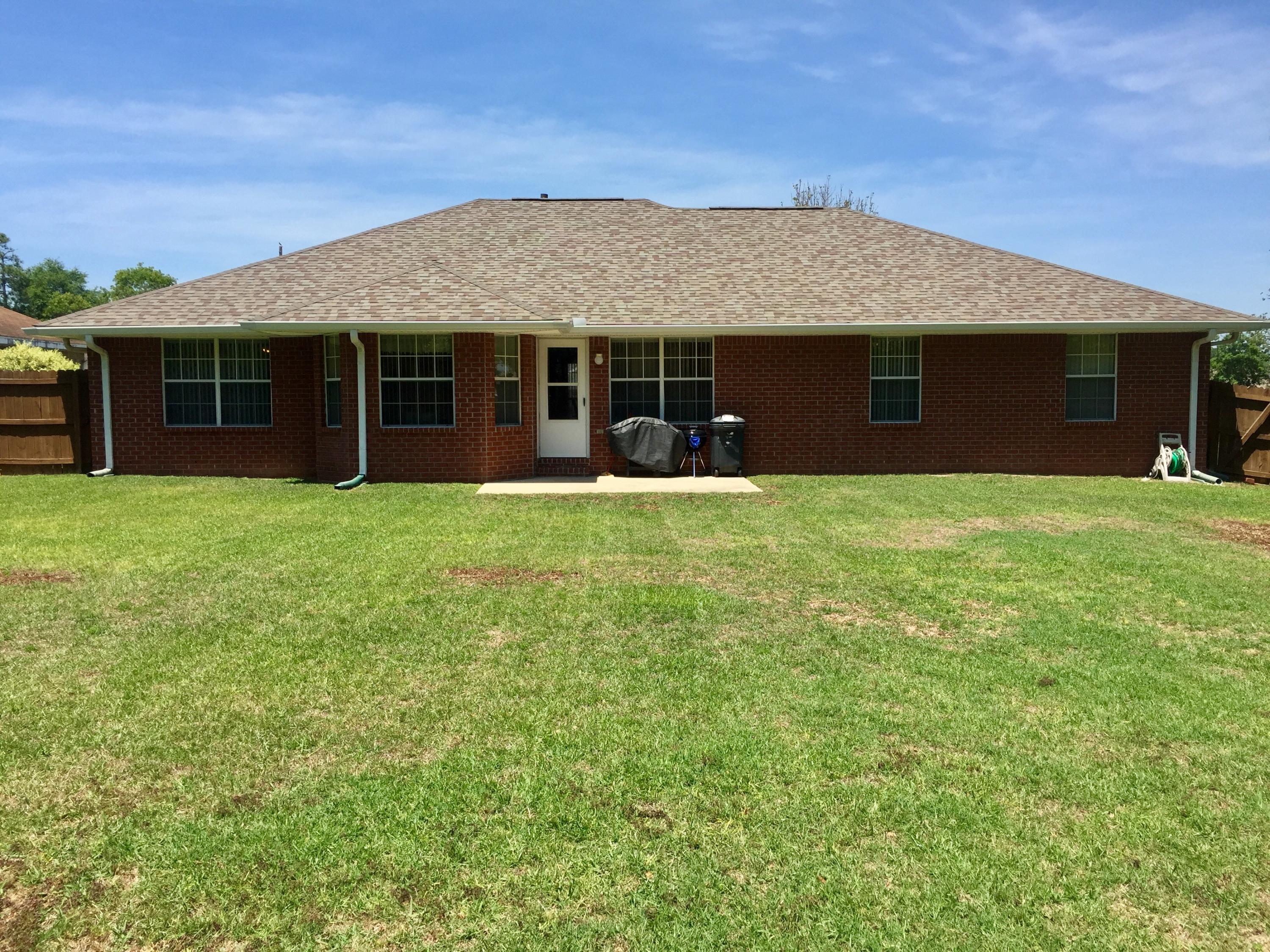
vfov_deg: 48.2
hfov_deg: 61.7
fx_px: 1064
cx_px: 635
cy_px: 476
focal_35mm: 29
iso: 32
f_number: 2.2
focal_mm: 4.15
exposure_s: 1/1883
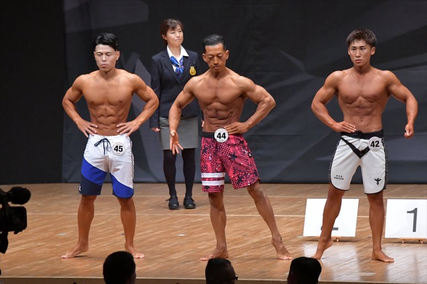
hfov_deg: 8.1
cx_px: 214
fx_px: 3023
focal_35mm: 255
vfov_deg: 5.4
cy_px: 142
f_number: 5.6
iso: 8000
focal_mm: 170
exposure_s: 1/400
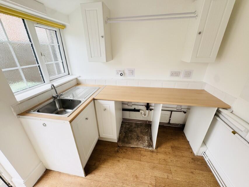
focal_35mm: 14
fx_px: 101
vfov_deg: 85.7
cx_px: 124
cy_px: 94
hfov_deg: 102.1
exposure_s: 1/99
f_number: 2.2
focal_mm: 2.22
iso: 40
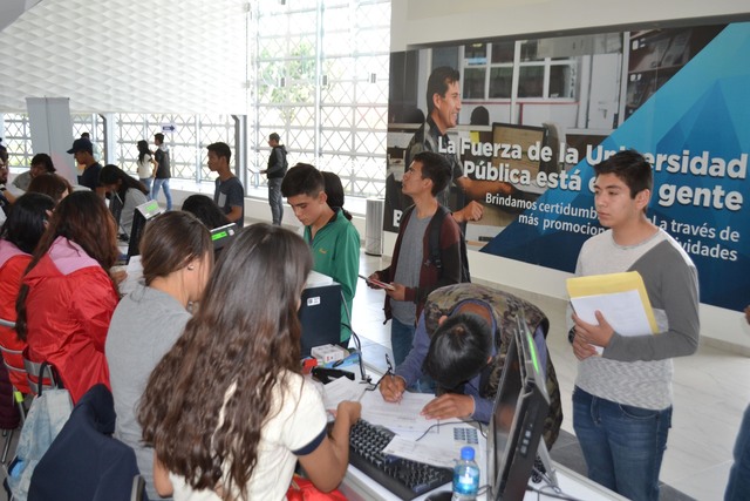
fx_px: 625
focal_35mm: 30
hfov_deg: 61.9
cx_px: 375
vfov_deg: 43.6
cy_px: 250
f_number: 4
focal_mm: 20
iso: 500
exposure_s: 1/125
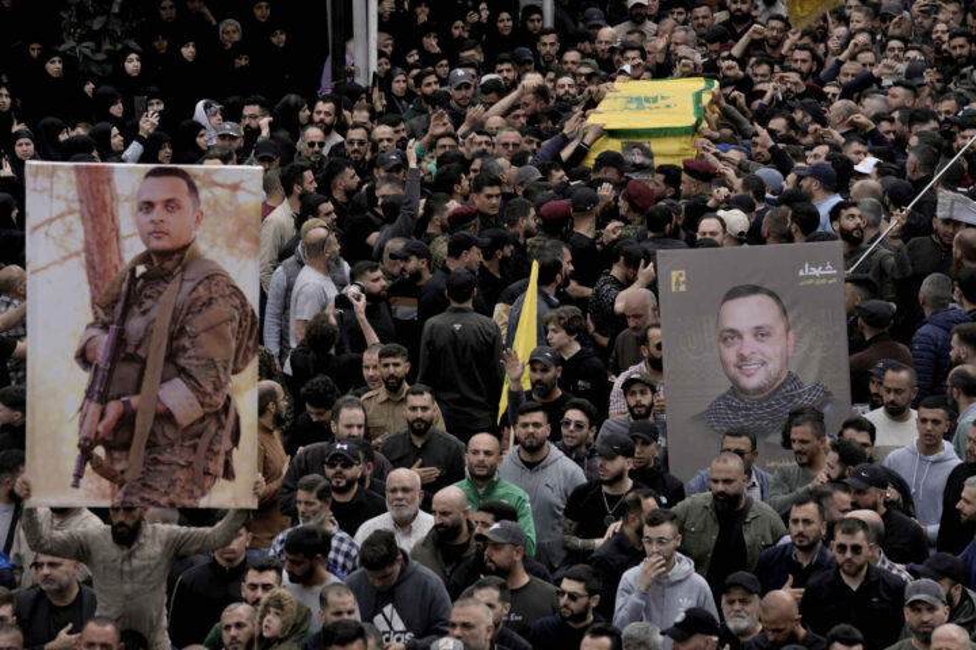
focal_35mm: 194
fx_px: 5259
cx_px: 488
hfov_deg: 10.6
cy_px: 325
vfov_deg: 7.1
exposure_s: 1/640
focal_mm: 194
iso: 200
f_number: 7.1
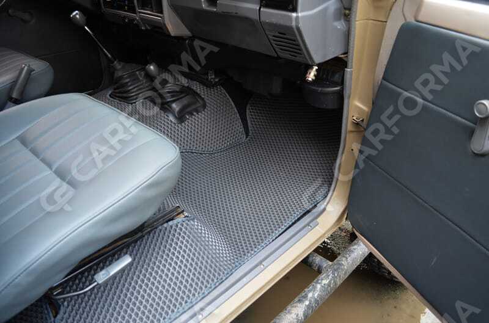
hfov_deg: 67.5
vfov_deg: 47.7
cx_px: 244
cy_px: 162
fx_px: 366
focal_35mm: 27
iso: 450
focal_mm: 18
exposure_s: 1/60
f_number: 4
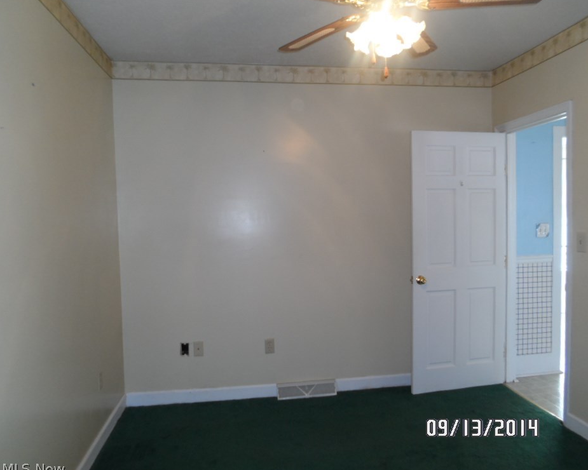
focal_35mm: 27
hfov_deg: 63.9
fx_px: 470
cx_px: 324
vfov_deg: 53.2
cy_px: 236
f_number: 2.5
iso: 120
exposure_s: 1/30
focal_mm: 4.5
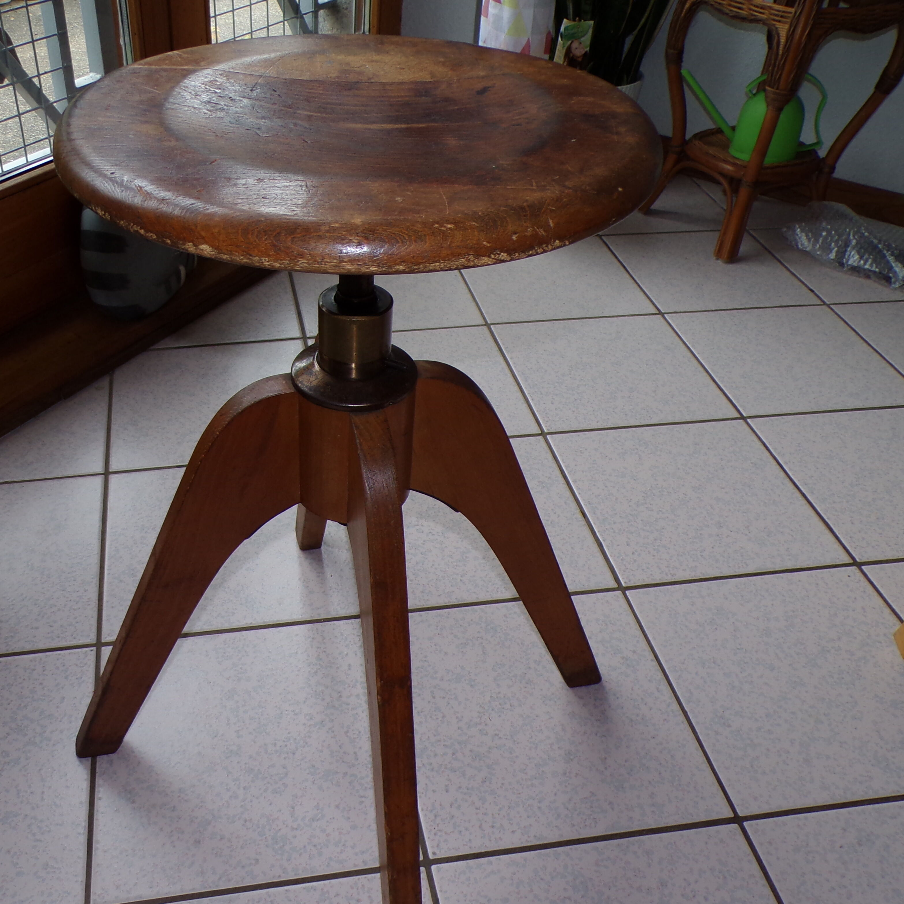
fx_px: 1034
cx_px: 351
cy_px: 454
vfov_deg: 47.2
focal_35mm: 35
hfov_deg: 46.9
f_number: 3
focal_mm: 4.3
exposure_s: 1/60
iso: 80
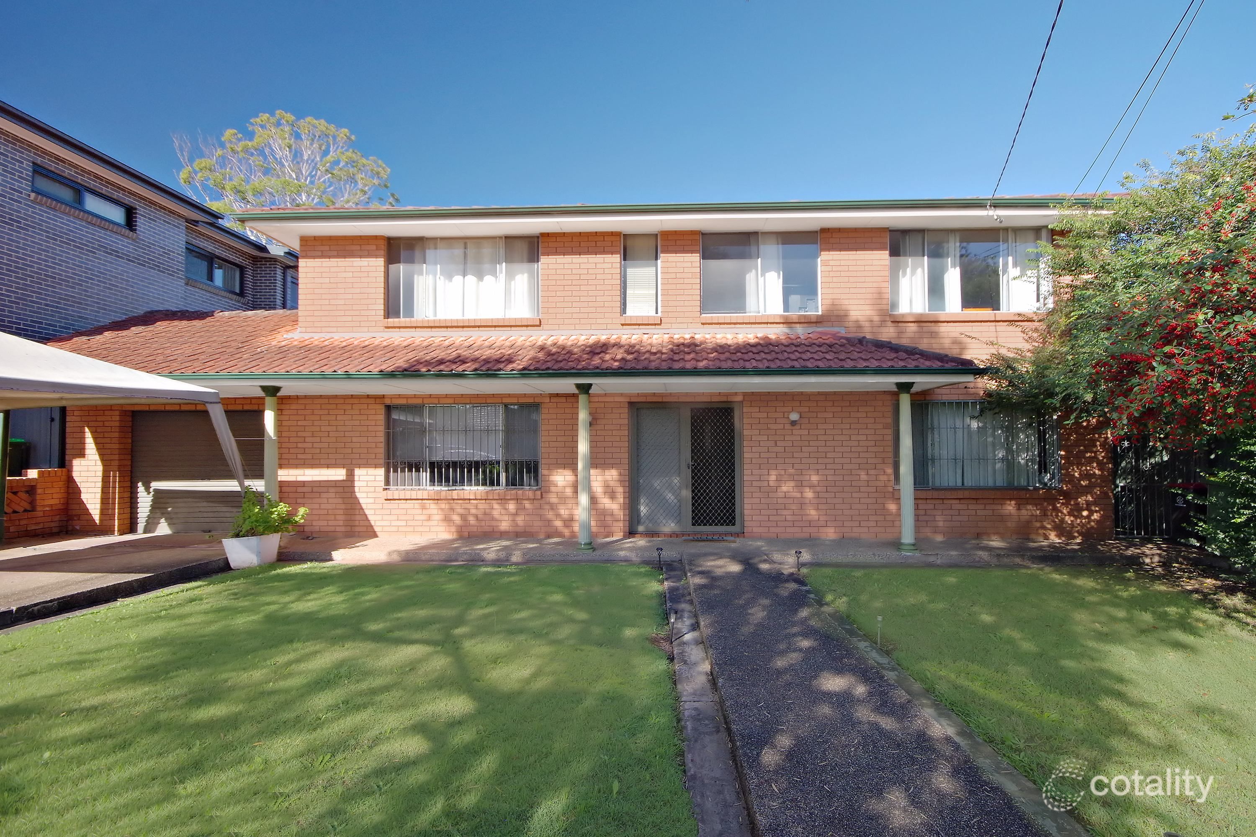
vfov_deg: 73.7
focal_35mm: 16
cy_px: 418
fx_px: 558
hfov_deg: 96.7
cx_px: 628
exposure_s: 1/125
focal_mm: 11
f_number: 8
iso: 400
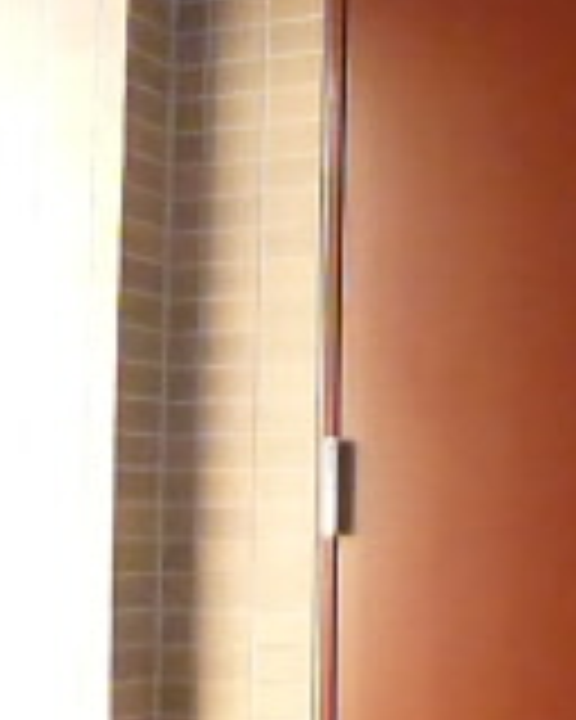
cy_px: 425
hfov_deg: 22.0
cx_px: 734
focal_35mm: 63
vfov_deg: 30.0
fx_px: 1342
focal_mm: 4.3
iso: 1600
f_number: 2.5
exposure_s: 1/60
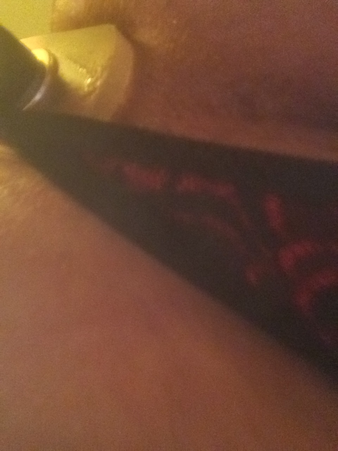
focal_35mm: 31
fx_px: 404
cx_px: 169
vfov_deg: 58.4
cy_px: 226
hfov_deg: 45.4
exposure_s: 1/17
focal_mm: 2.15
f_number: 2.4
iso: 1250
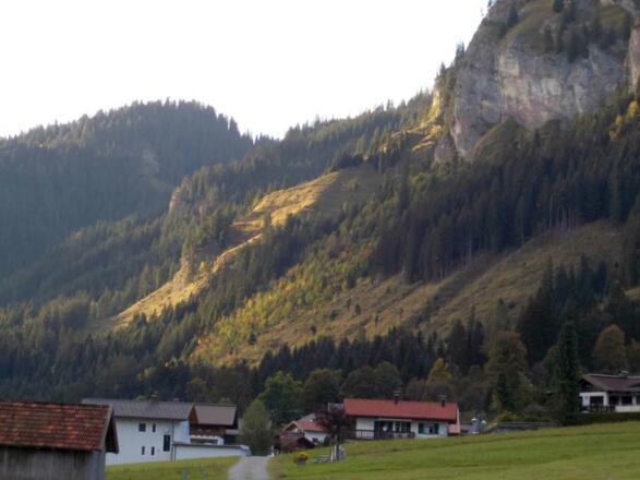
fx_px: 2403
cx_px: 320
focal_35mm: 130
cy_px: 240
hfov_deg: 15.2
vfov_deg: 11.4
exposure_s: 1/60
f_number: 6.5
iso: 160
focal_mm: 23
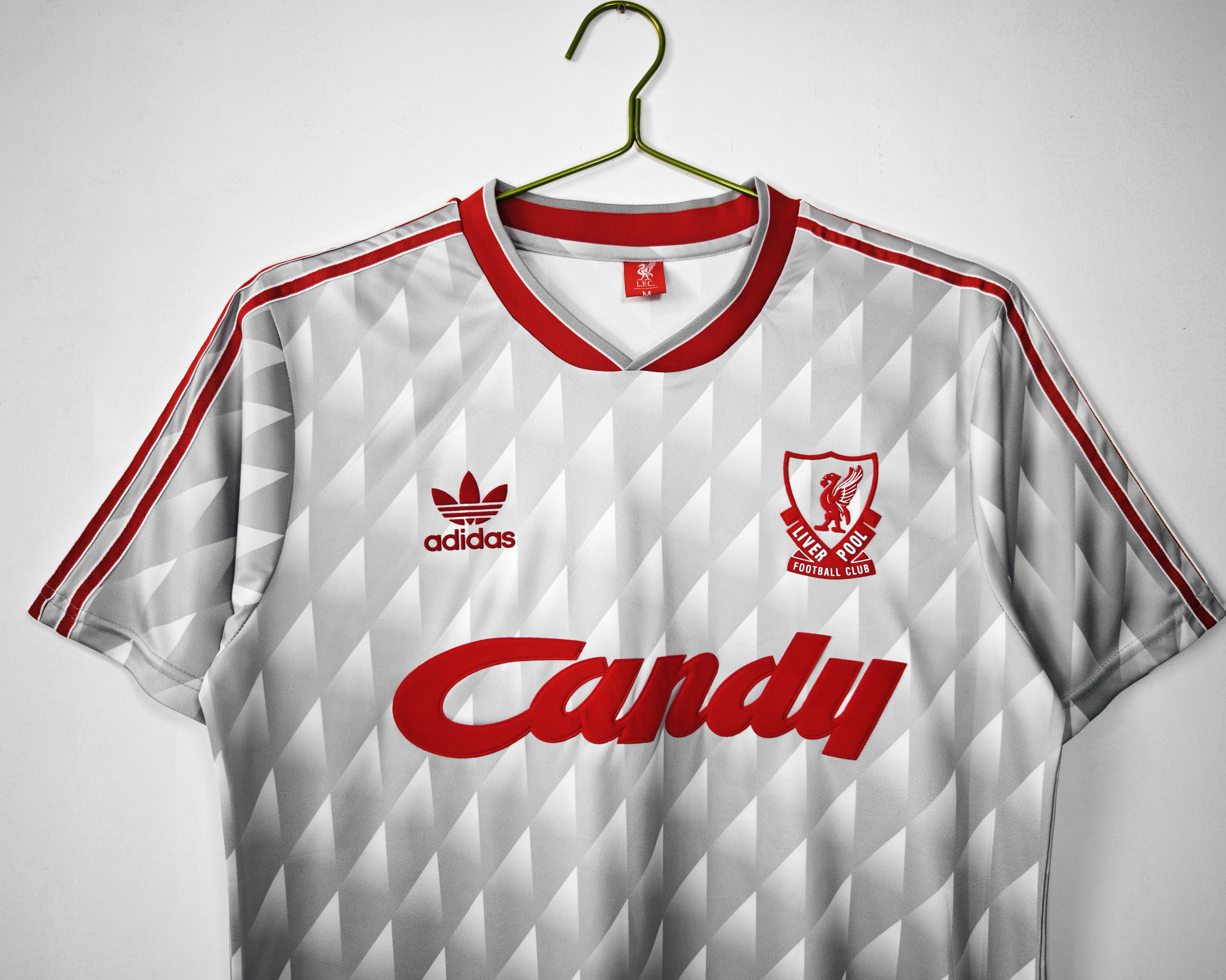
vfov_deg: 58.8
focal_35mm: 24
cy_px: 491
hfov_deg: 70.3
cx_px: 630
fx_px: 871
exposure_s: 1/100
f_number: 1.75
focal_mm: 8.67
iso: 97
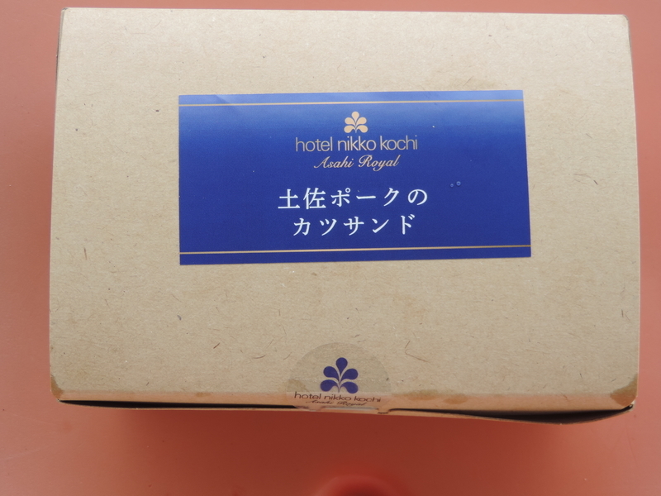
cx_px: 330
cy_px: 248
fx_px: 1623
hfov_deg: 23.0
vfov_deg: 17.4
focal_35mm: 85
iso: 80
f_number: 4
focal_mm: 15.1
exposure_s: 1/200
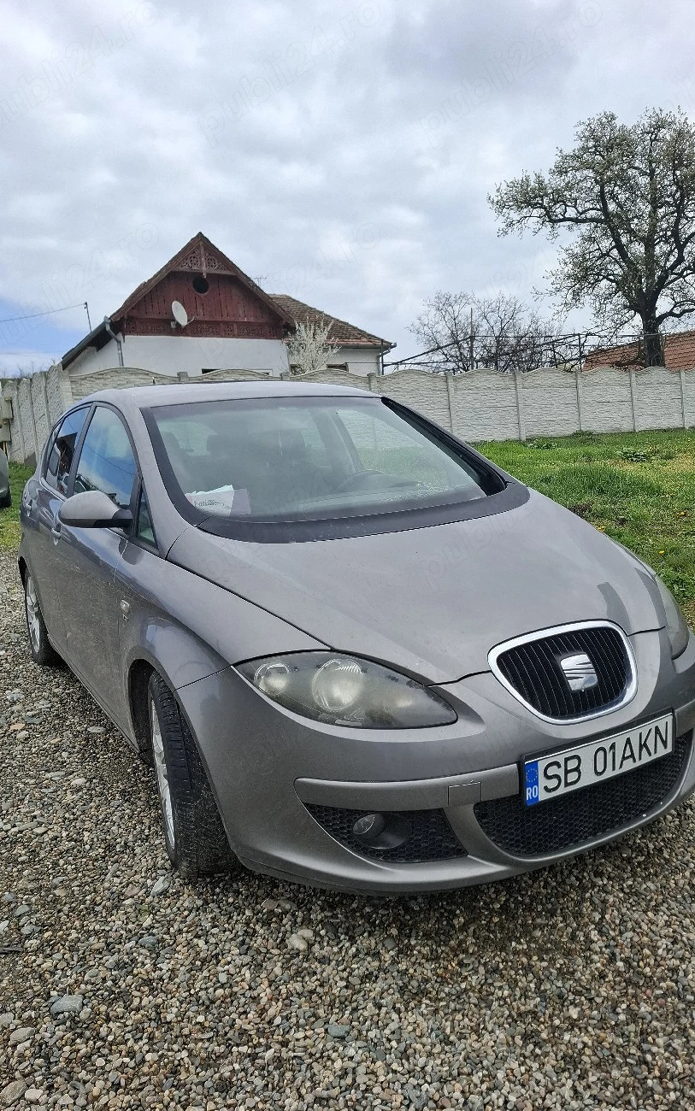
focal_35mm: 25
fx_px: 757
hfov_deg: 49.3
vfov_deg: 72.5
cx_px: 345
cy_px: 547
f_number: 1.8
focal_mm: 5.54
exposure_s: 1/1667
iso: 50
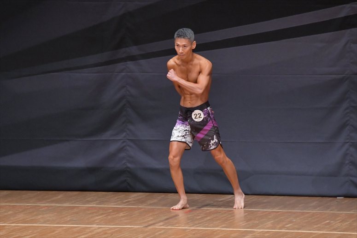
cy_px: 119
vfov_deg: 4.4
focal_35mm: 315
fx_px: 3122
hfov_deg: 6.5
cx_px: 178
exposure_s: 1/400
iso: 6400
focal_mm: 210
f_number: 5.6
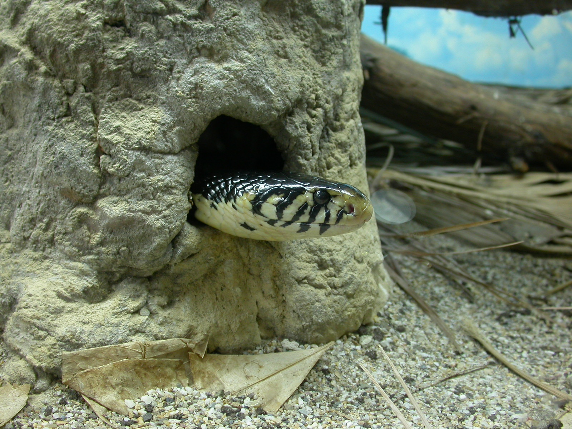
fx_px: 661
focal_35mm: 40
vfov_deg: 36.0
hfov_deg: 46.8
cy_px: 214
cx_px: 286
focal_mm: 8.4
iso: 100
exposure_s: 1/15
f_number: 2.6
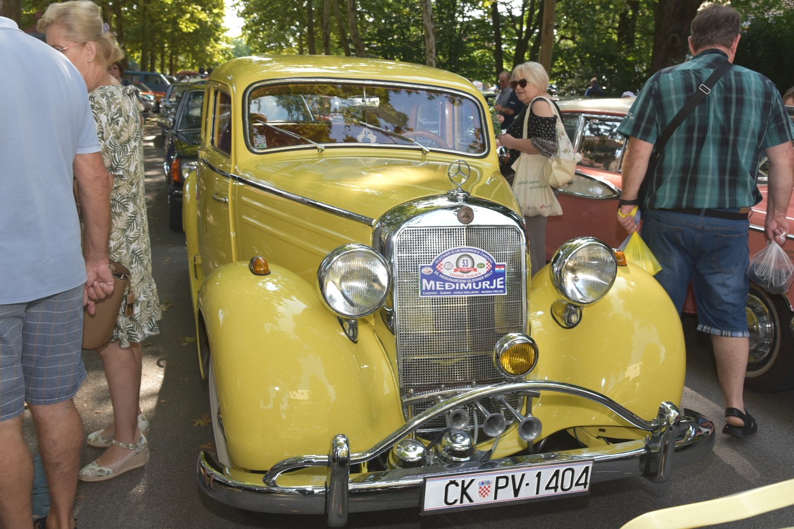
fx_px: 750
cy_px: 264
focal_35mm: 34
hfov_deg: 55.8
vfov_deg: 38.9
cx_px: 397
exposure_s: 1/200
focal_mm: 34
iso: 400
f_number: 7.1
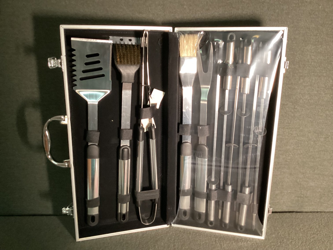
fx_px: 298
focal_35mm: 31
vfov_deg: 45.4
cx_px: 166
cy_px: 125
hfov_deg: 58.3
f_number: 2.4
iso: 400
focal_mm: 3.3
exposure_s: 1/30
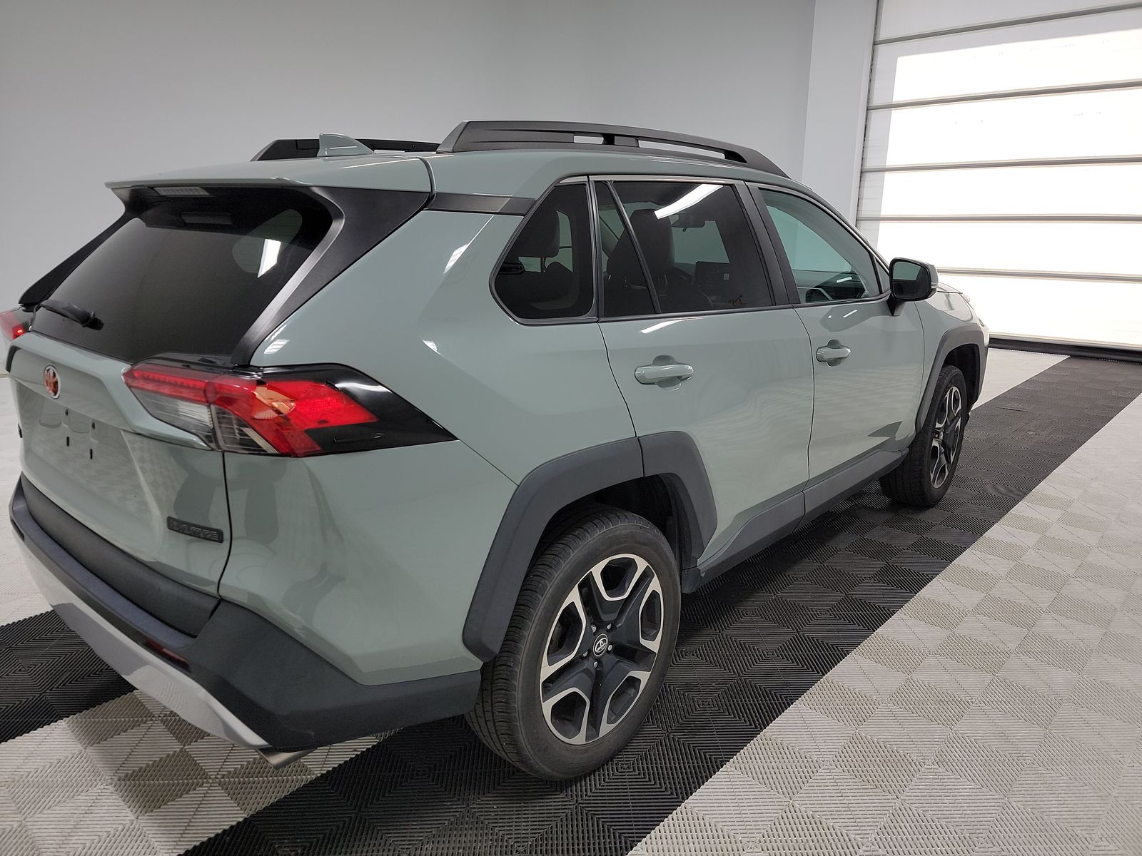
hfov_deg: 71.6
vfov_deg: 56.8
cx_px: 571
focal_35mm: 24
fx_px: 792
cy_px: 428
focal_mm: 6.7
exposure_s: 1/119
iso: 70
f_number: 1.8
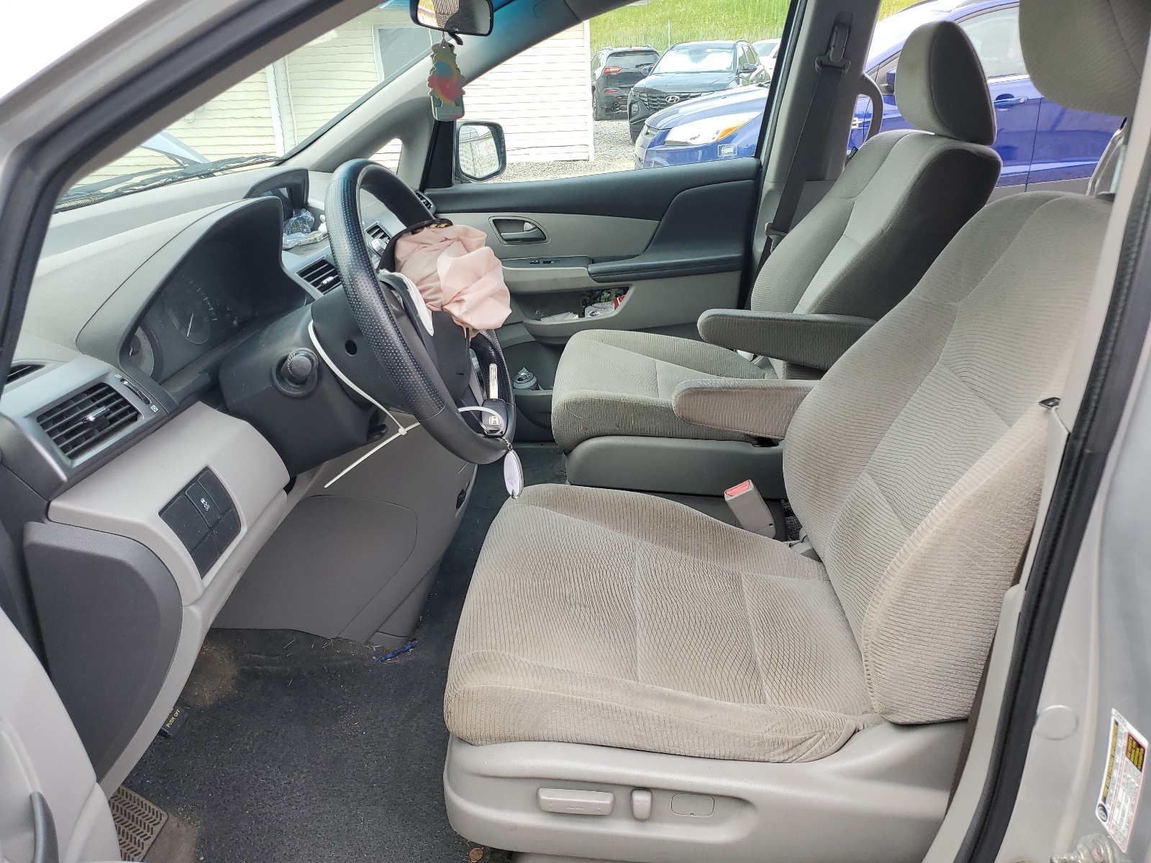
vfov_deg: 53.1
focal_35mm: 26
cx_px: 576
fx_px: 865
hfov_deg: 67.3
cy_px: 432
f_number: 1.5
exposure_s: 1/333
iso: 50
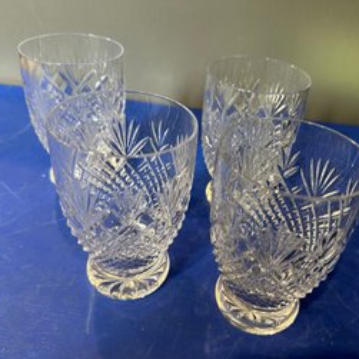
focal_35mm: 29
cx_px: 202
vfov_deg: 55.6
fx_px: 340
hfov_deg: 55.5
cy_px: 182
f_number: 1.78
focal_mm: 6.86
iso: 200
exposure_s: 1/60
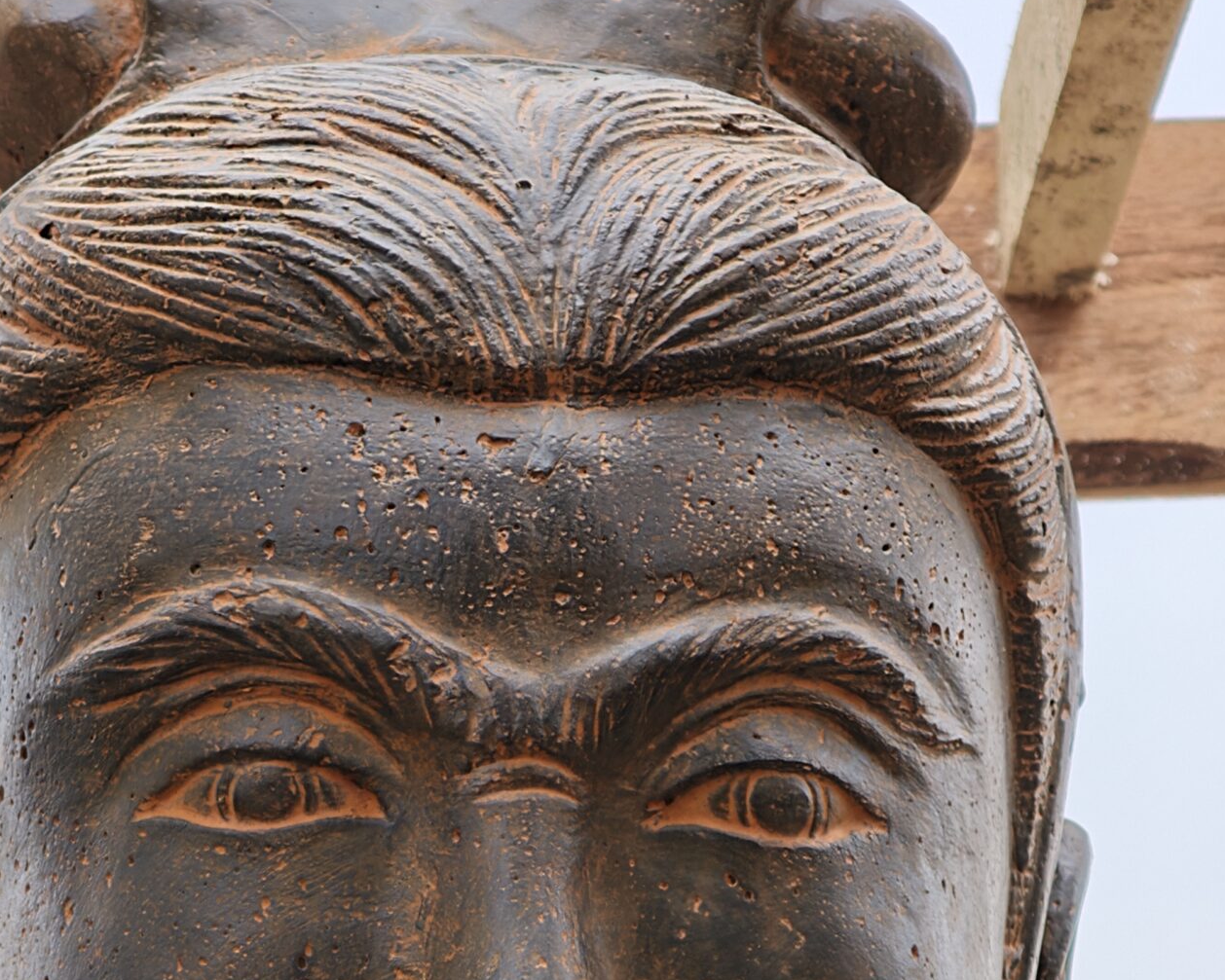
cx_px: 512
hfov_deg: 13.9
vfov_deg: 11.0
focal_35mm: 139
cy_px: 953
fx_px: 5041
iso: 50
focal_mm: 11.5
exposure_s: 1/296
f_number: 1.8
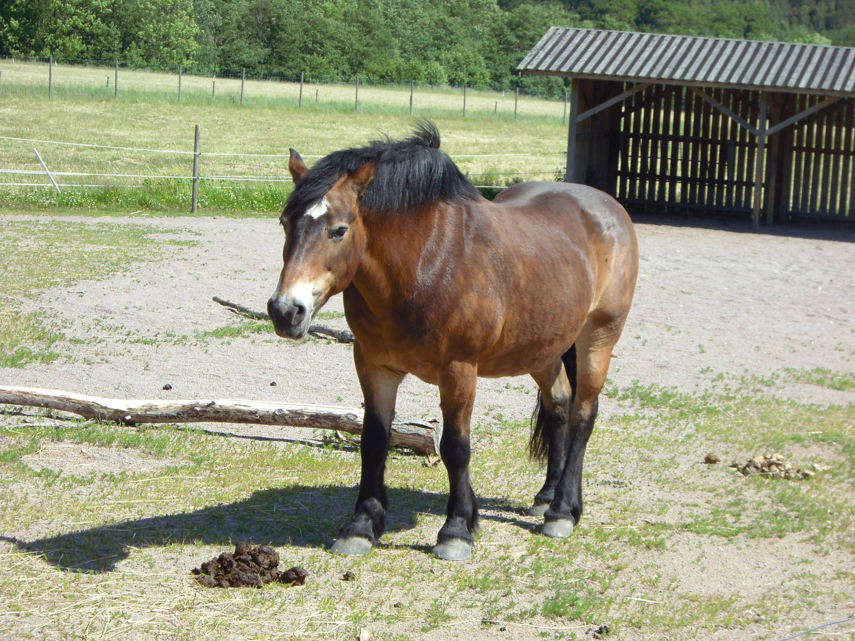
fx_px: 2297
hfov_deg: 21.1
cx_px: 428
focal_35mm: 93
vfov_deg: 15.9
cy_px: 320
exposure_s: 1/125
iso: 80
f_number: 7.4
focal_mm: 15.3
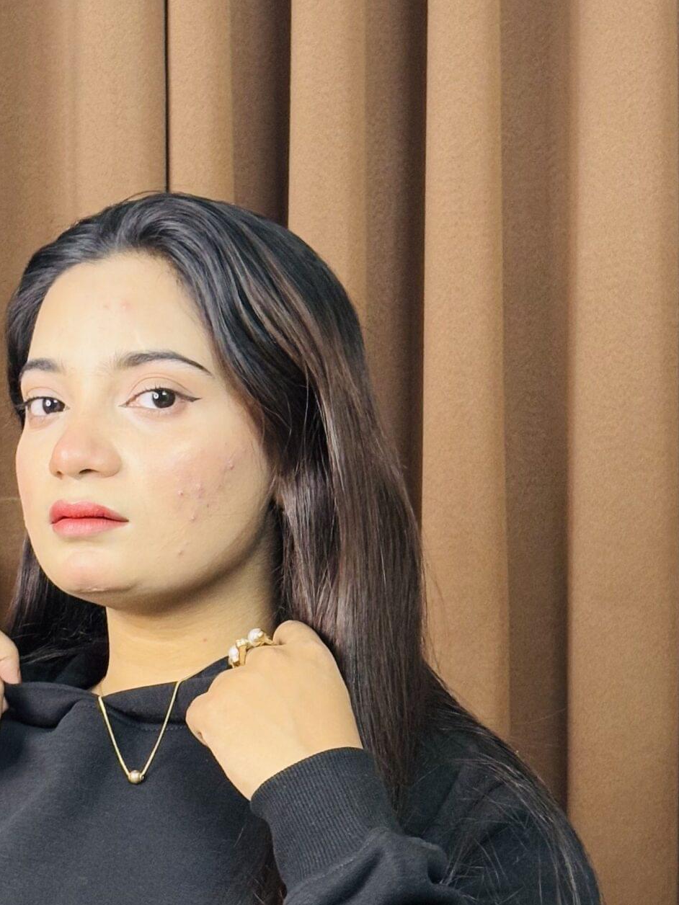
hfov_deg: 13.9
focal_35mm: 106
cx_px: 161
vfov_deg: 18.3
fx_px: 2772
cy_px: 759
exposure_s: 1/50
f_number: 1.6
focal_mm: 5.96
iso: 125
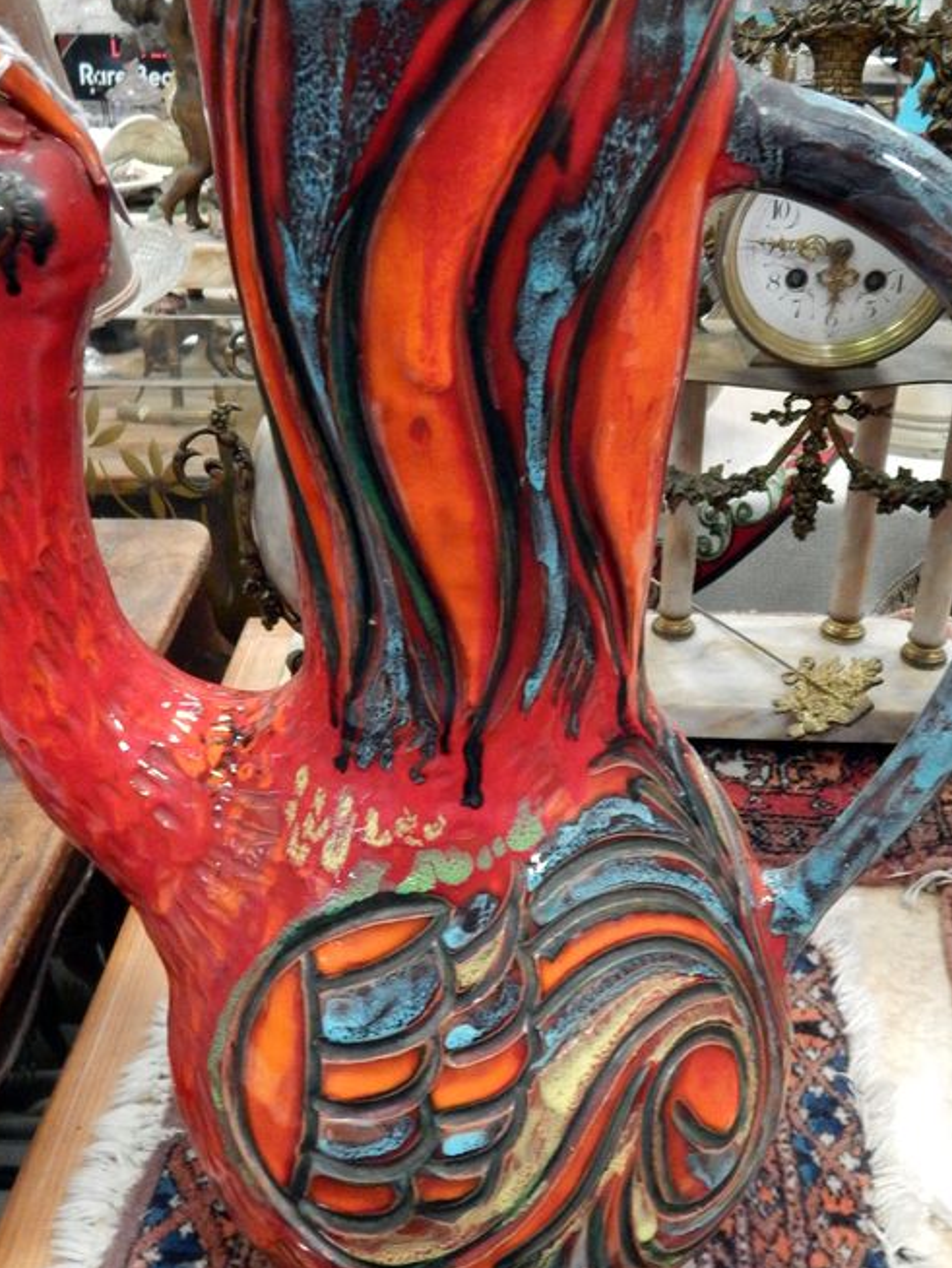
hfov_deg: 39.7
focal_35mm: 36
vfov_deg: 51.3
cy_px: 597
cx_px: 456
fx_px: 1319
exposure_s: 1/8
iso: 560
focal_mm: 4
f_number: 3
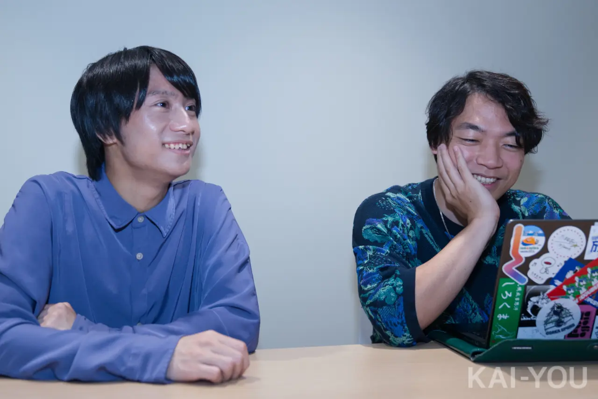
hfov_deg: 54.4
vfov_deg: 37.9
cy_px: 200
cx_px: 299
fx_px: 582
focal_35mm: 35
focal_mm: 35
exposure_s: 1/125
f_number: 3.2
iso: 250
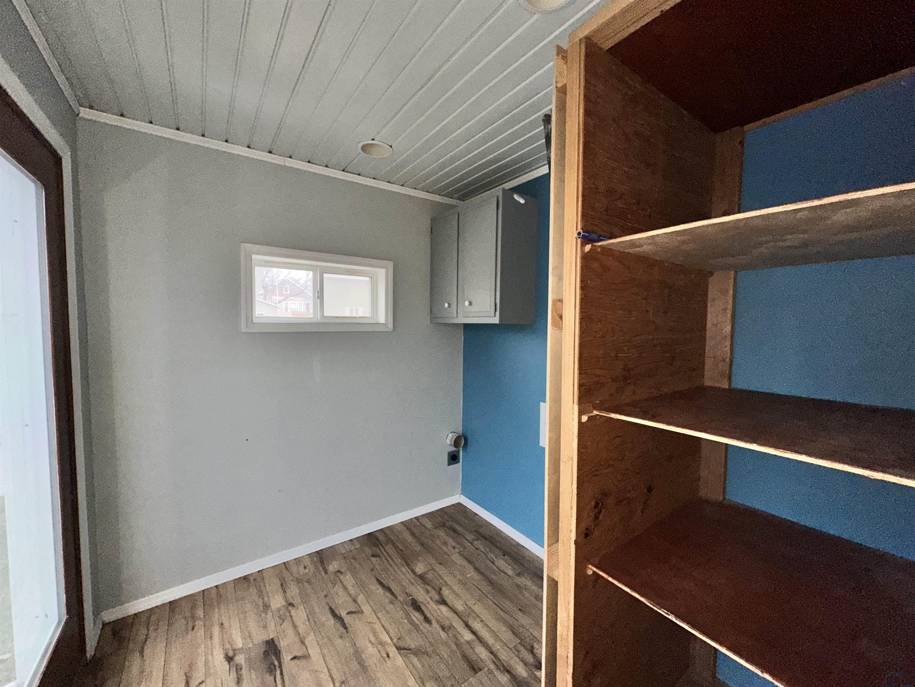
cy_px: 344
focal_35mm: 14
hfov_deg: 102.1
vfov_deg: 85.7
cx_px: 458
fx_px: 370
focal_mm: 2.22
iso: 80
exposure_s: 1/84
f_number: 2.2
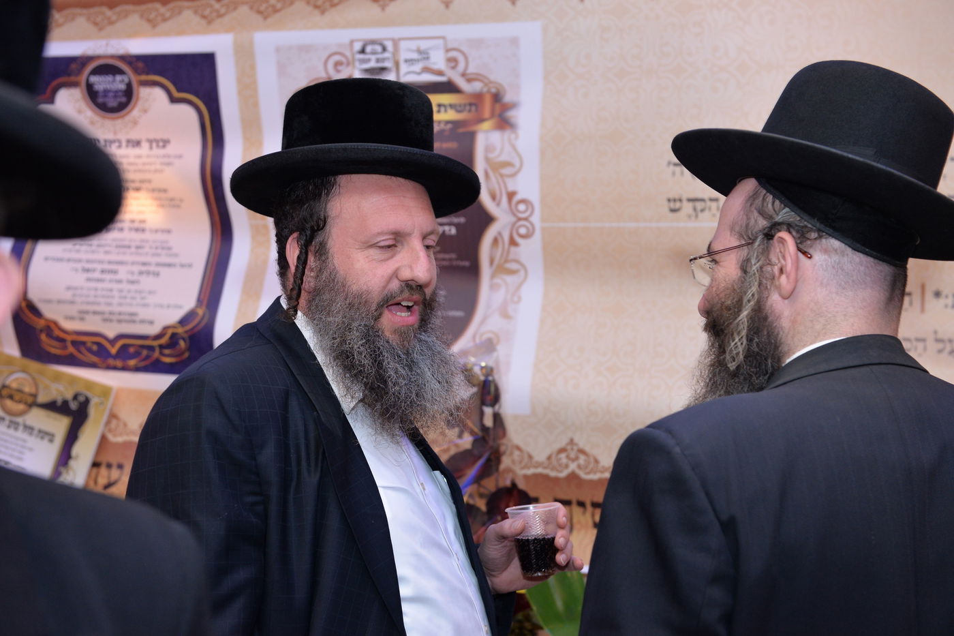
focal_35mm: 60
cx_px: 477
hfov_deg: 33.4
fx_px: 1590
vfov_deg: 22.6
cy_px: 318
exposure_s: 1/125
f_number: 4.5
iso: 1250
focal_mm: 60
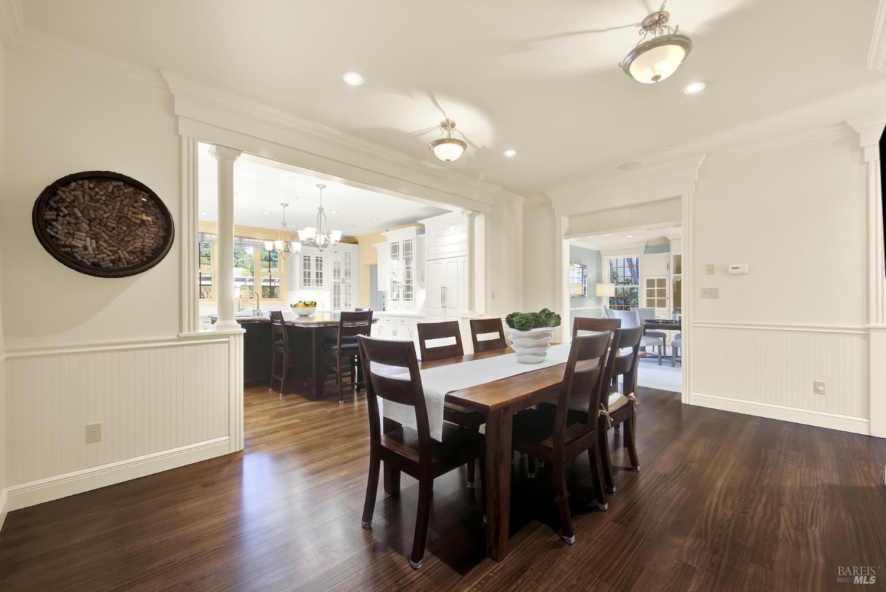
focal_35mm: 14
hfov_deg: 104.2
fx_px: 345
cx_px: 443
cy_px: 296
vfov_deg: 81.3
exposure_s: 1/5
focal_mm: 14
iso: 100
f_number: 14
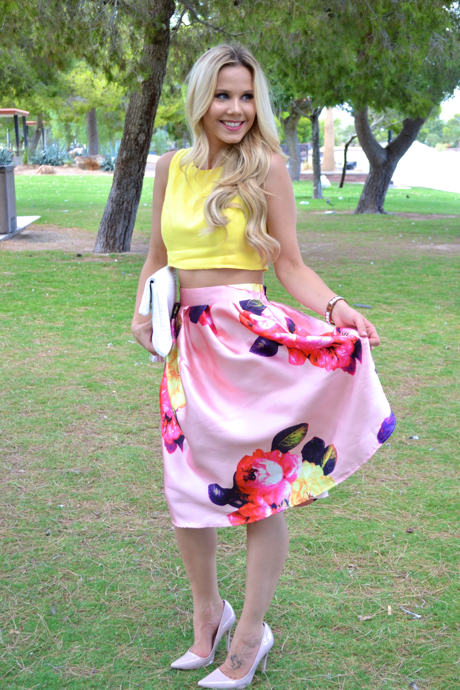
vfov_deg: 36.9
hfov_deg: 25.1
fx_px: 1035
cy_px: 345
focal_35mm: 54
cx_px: 230
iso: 400
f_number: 5.6
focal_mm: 36
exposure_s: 1/160
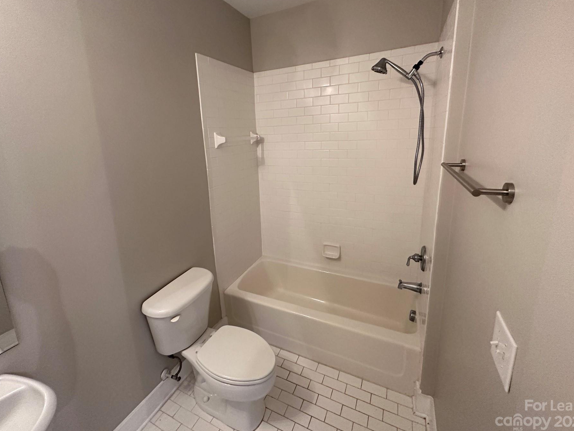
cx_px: 262
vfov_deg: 77.8
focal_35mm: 16
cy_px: 191
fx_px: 265
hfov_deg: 94.3
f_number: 2.2
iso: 500
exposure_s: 1/60
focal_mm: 2.22
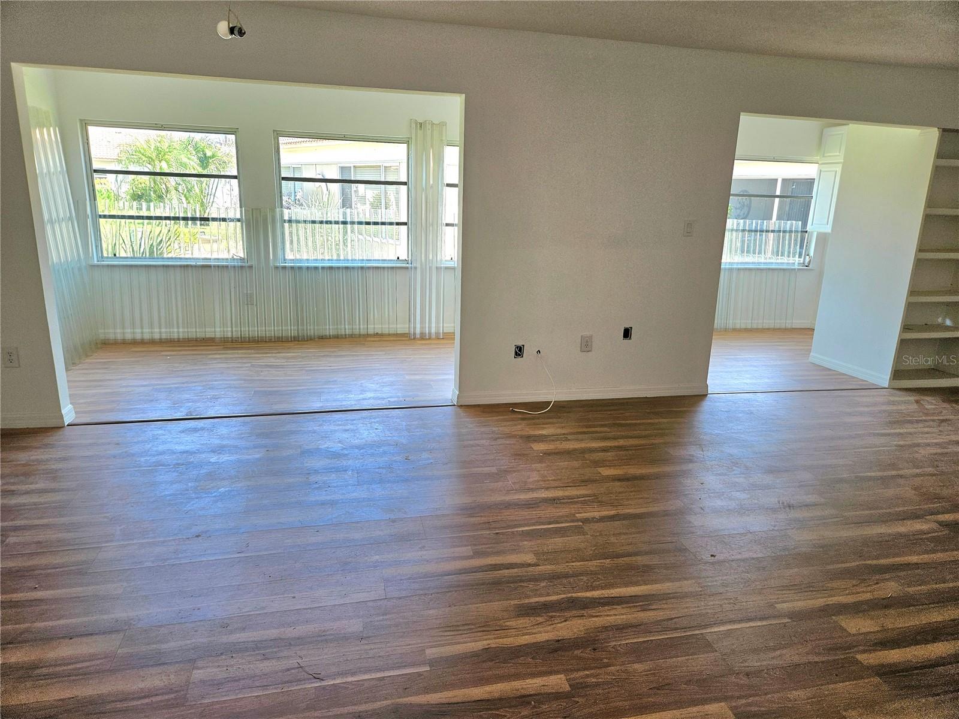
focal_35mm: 23
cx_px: 480
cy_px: 360
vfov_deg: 58.9
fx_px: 637
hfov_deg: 73.9
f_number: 1.8
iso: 100
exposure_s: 1/208
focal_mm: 5.4
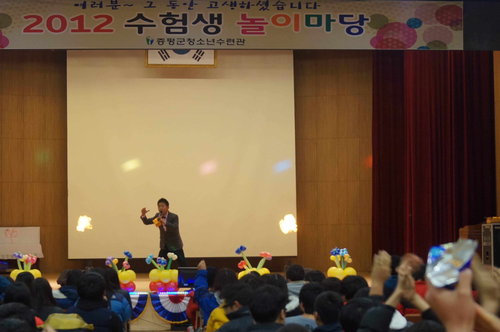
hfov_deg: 36.1
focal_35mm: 55
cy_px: 214
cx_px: 192
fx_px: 763
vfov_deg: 24.5
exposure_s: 1/60
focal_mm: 24
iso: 500
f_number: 4
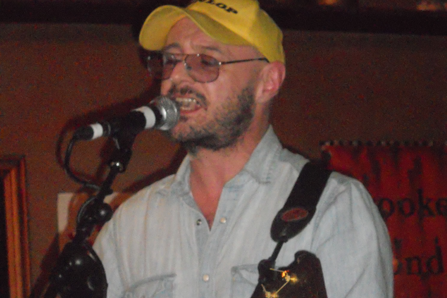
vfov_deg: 9.1
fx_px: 1862
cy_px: 229
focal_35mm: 150
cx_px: 224
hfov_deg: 13.7
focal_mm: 19.6
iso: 1600
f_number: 5.9
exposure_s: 1/60
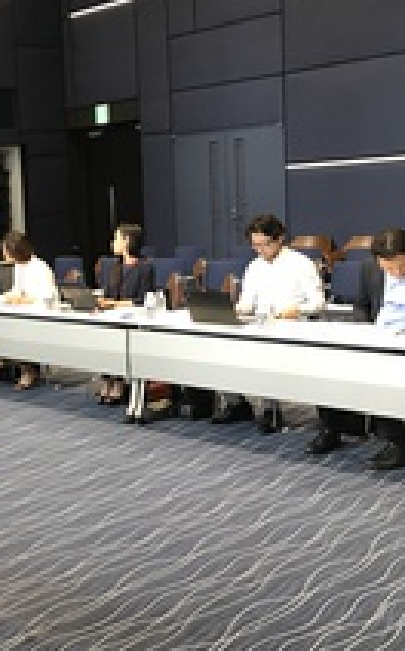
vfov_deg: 41.1
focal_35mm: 49
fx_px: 868
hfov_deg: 23.8
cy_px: 301
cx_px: -92
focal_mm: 3.99
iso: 32
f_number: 1.8
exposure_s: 1/25
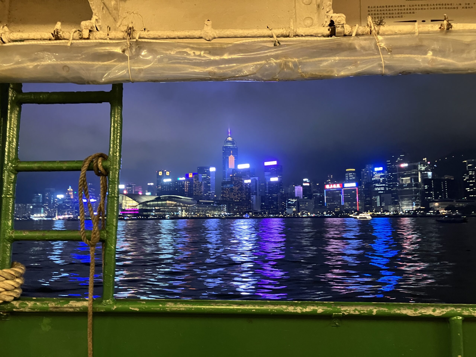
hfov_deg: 63.4
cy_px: 178
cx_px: 238
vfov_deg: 49.7
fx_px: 385
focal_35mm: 28
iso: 400
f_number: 1.8
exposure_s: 1/25
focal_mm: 3.99
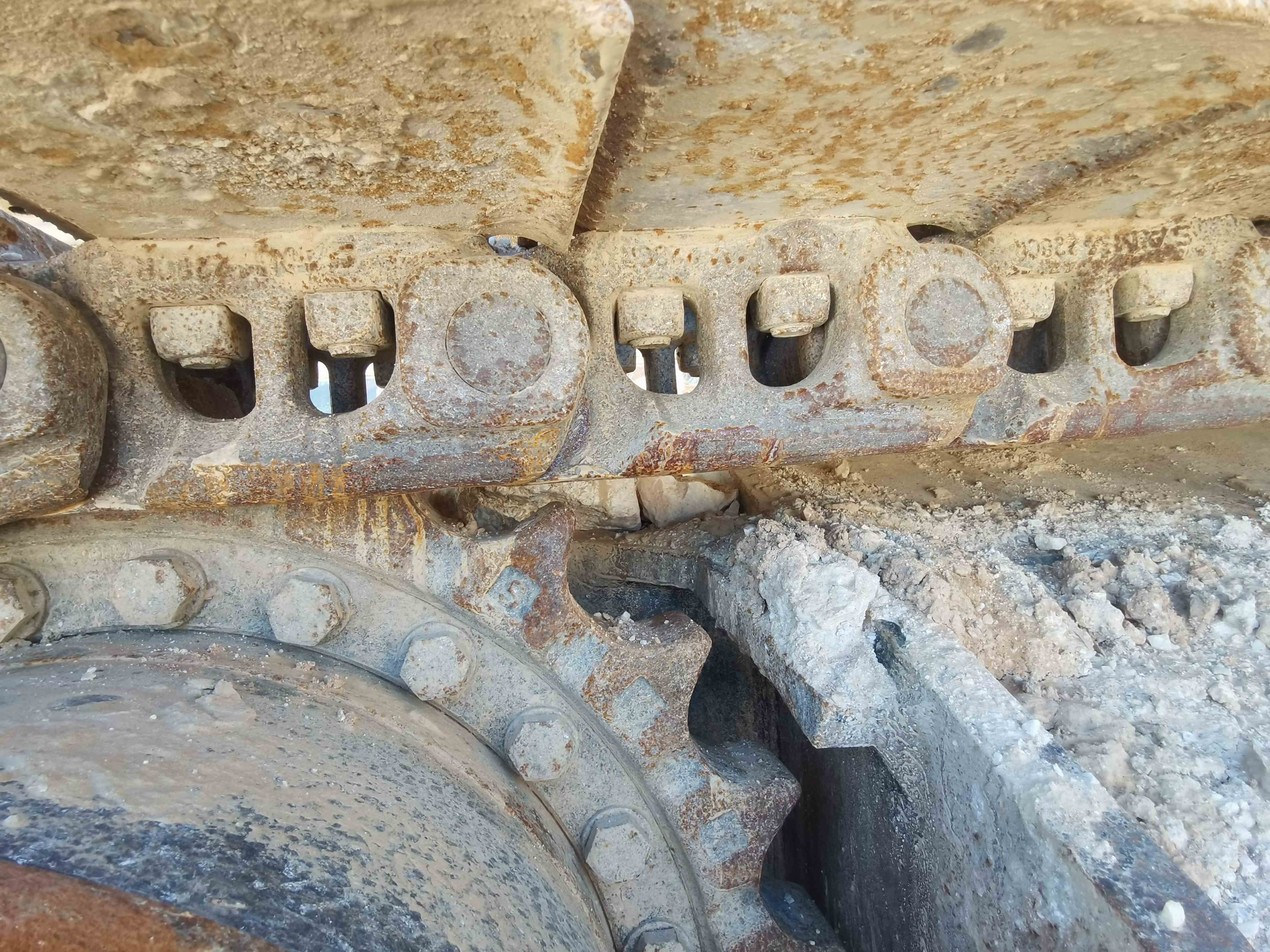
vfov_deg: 68.7
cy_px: 476
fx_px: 697
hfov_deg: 84.7
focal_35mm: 19
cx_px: 635
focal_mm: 2.26
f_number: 2.2
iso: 80
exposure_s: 1/100
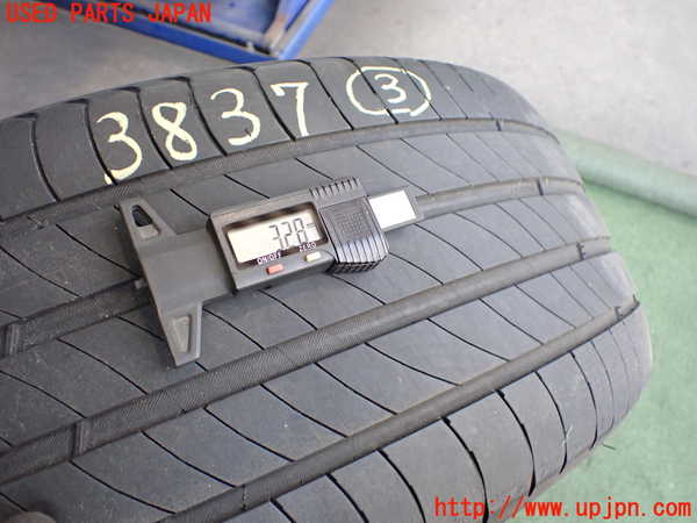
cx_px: 348
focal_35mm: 30
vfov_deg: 46.8
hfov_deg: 60.0
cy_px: 262
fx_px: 604
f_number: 2.3
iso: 500
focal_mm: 5.4
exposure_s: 1/125
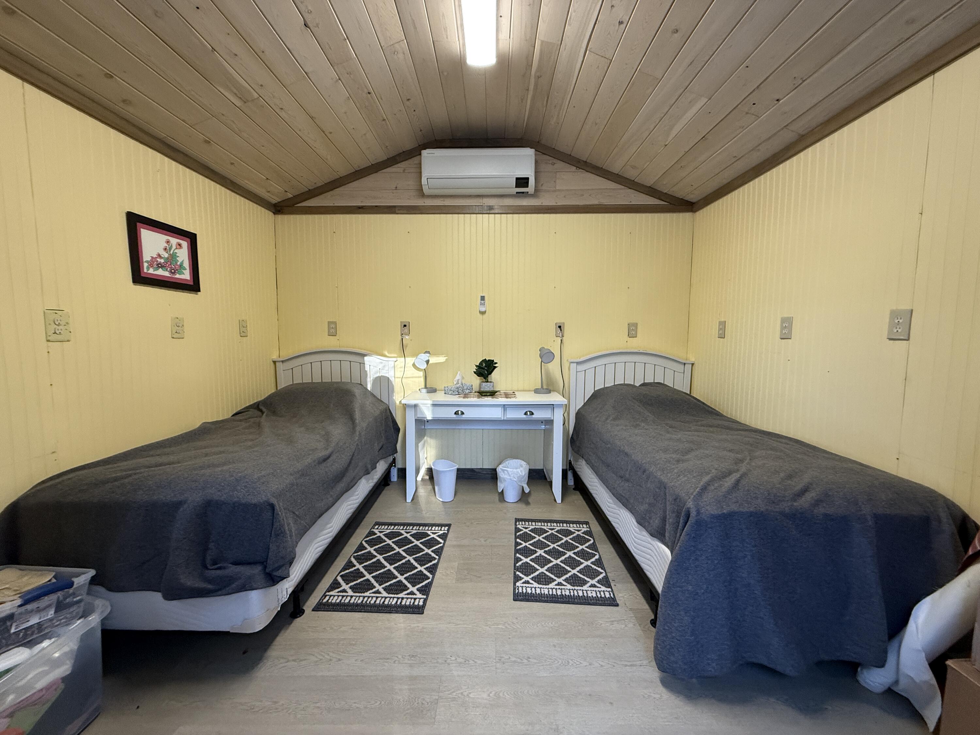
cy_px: 368
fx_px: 396
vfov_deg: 85.7
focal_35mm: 14
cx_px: 490
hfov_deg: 102.1
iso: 250
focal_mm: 2.22
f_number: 2.2
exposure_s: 1/120
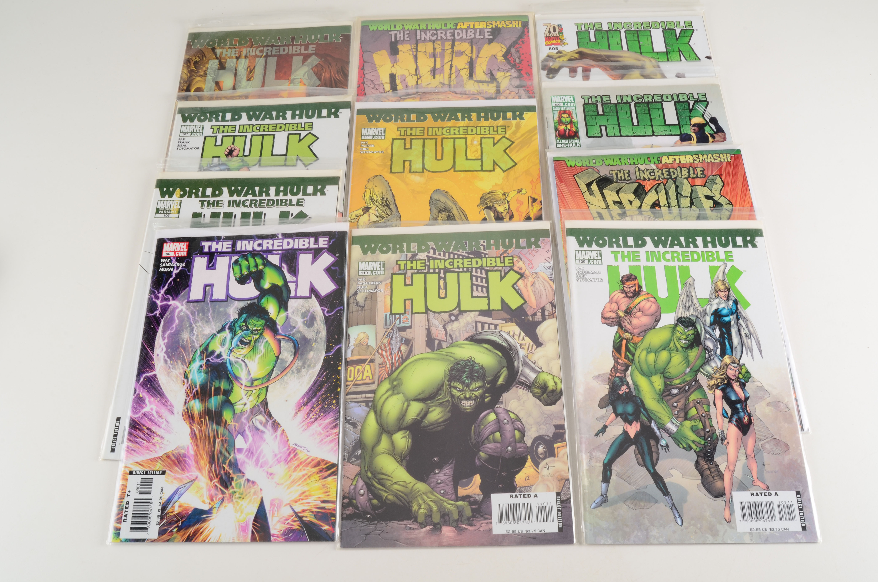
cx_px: 439
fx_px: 730
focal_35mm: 30
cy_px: 291
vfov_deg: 43.4
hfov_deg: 62.0
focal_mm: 20
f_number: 22
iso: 100
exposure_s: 1/160
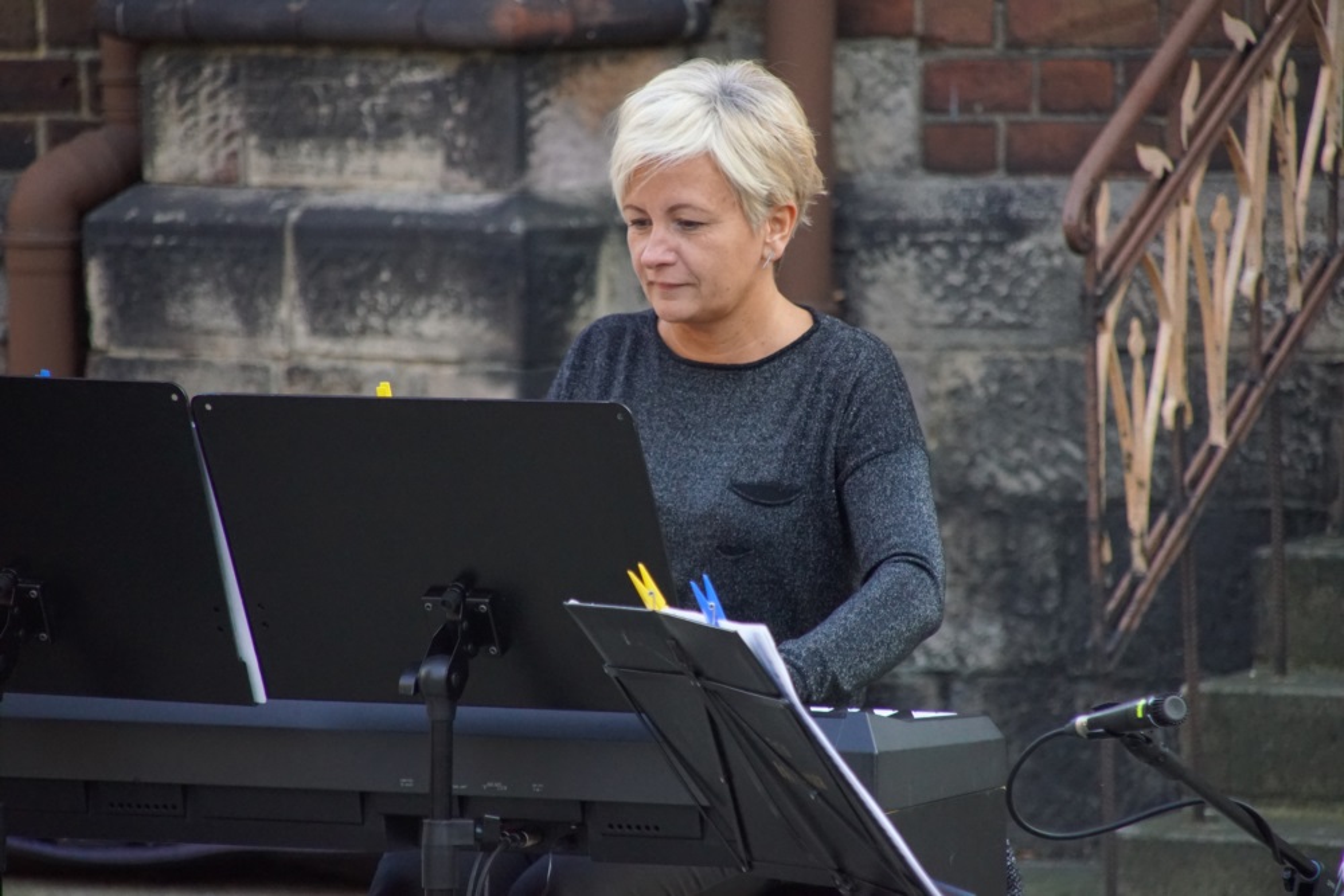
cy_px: 448
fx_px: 11201
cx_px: 672
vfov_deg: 4.6
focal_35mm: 300
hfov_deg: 6.9
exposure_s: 1/320
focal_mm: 200
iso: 2000
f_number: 6.3
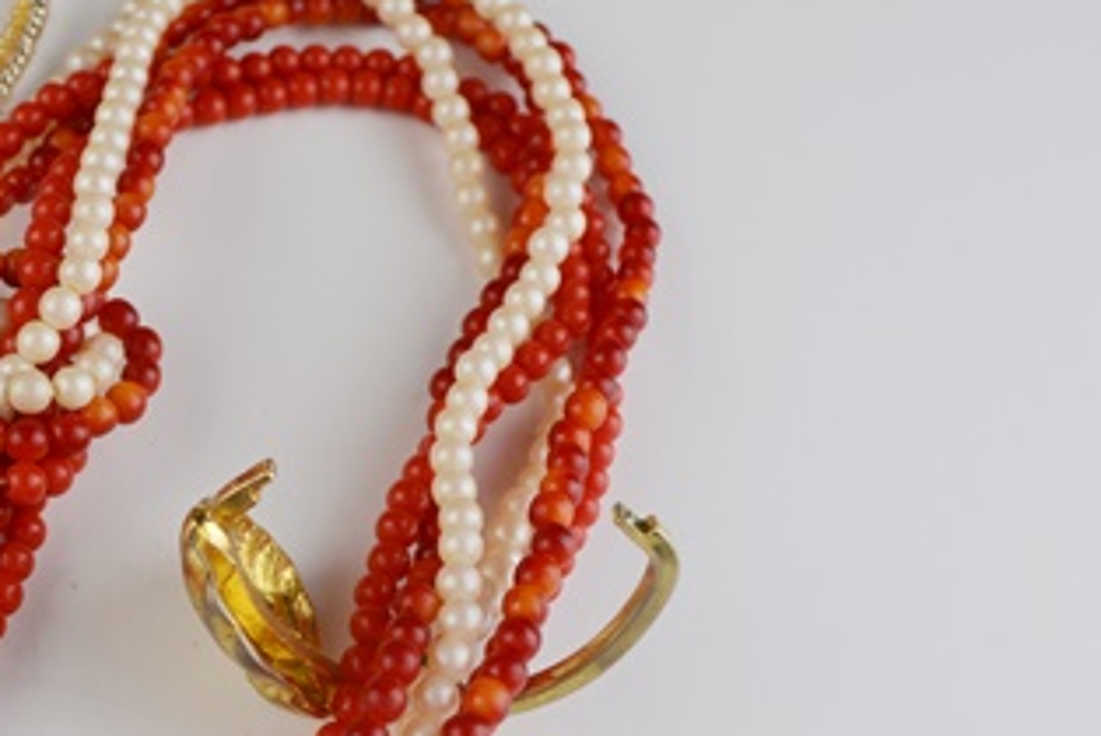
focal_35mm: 63
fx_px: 1928
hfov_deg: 30.8
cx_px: 175
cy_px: 445
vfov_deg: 21.6
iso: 200
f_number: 7.1
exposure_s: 1/200
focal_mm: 22
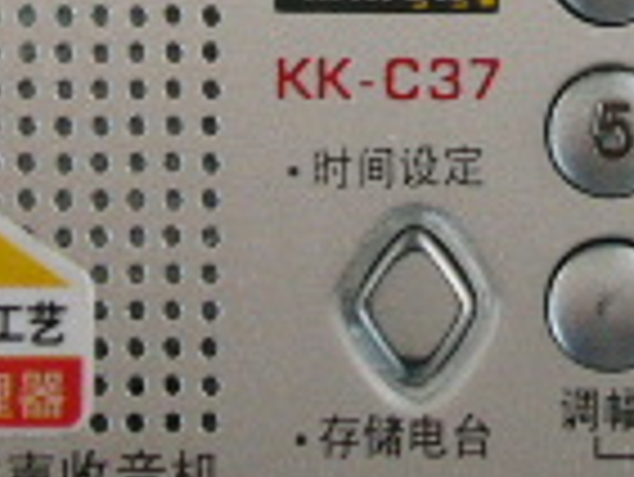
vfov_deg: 5.4
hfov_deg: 7.3
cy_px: -297
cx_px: 549
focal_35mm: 272
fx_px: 4986
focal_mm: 10
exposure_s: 1/40
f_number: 3.7
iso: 100
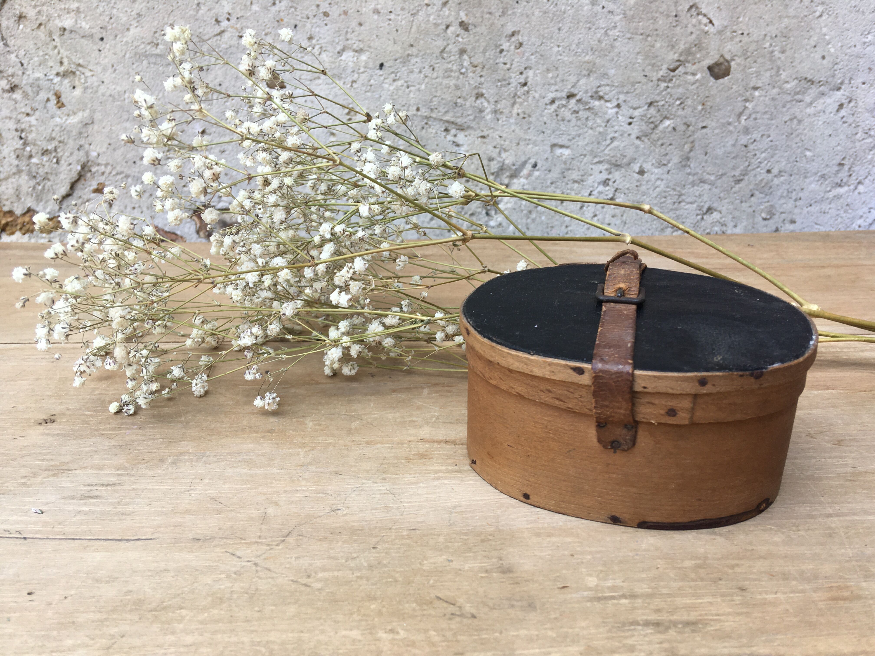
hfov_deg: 61.7
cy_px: 328
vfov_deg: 48.2
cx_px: 438
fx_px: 733
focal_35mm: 29
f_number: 2.2
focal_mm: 4.15
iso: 25
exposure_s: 1/111
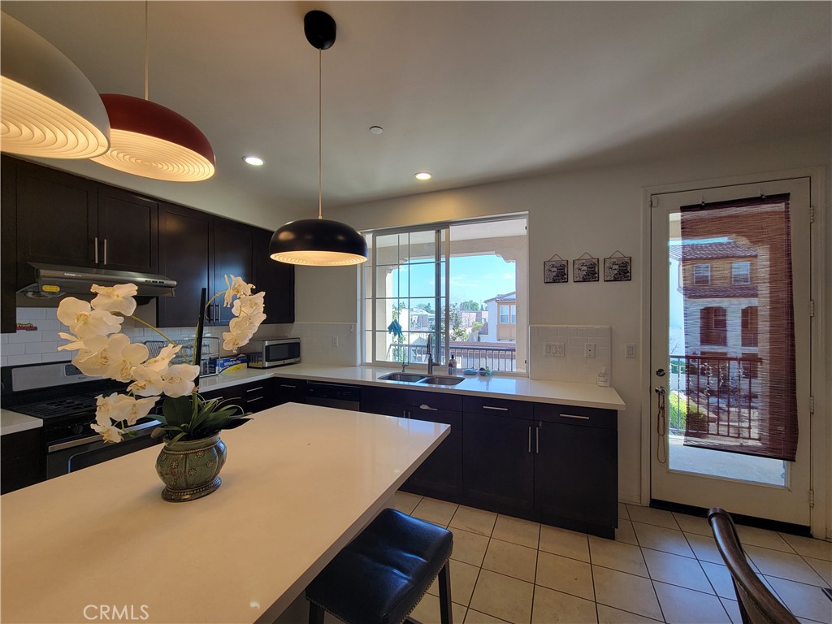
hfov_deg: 106.2
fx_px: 312
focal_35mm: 13
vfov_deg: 89.9
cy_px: 312
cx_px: 416
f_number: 2.2
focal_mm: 2.2
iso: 80
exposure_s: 1/120
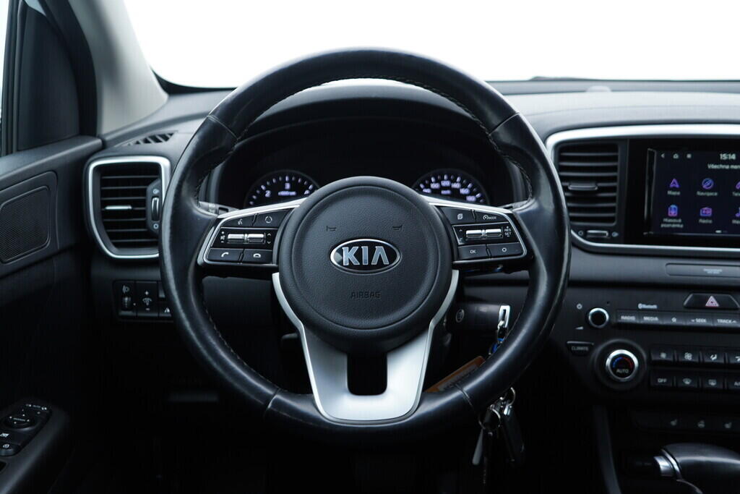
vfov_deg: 36.9
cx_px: 370
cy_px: 247
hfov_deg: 53.1
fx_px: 740
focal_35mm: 36
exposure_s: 1/40
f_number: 2.8
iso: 160
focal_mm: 24
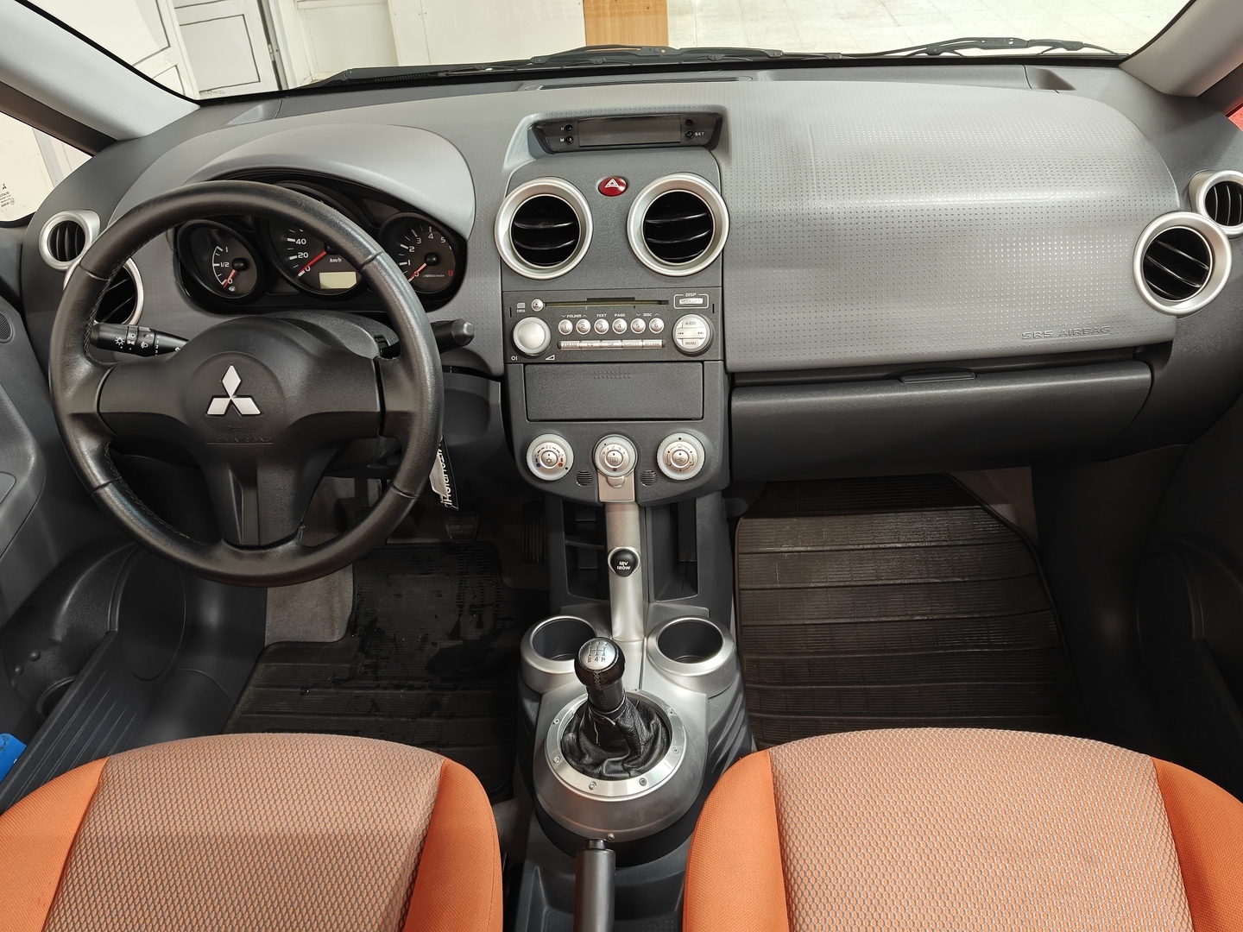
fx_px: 1041
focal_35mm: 29
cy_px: 466
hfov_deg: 61.7
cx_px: 622
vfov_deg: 48.2
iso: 160
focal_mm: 5.59
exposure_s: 1/50
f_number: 1.8
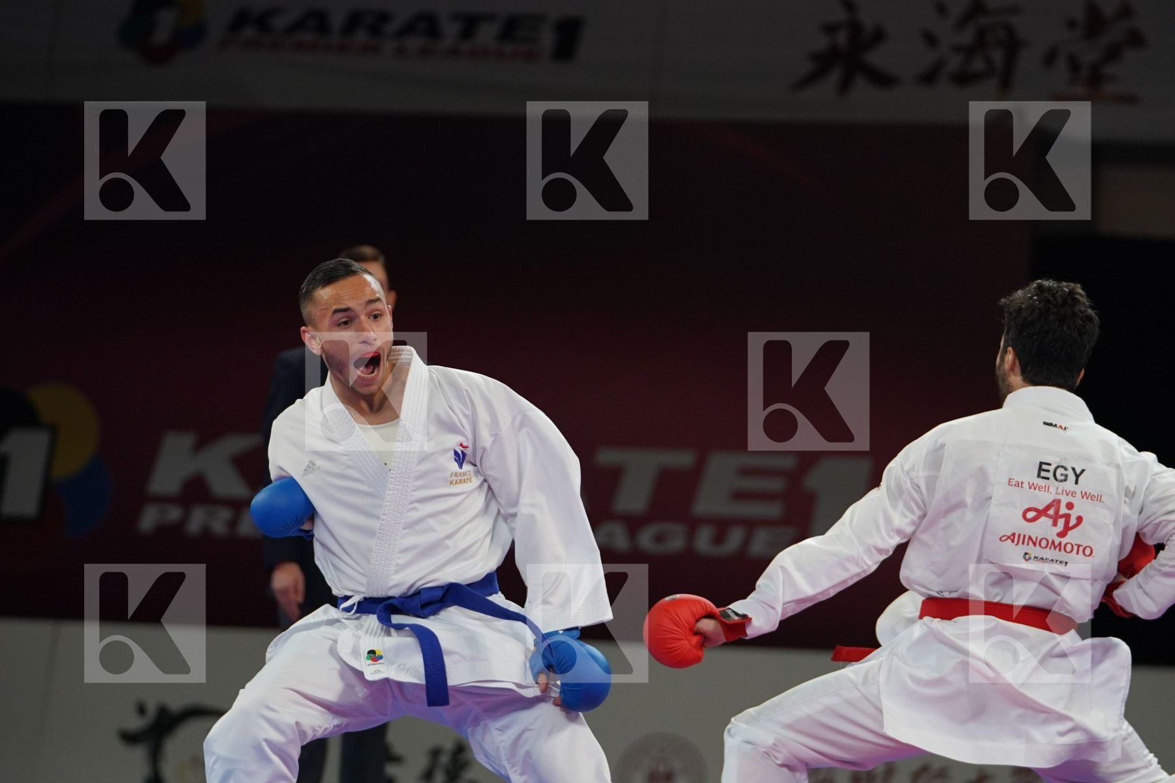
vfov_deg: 6.9
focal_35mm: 198
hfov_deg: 10.4
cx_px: 588
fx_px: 6462
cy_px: 392
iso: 1250
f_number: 2.8
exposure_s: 1/1000
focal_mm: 132
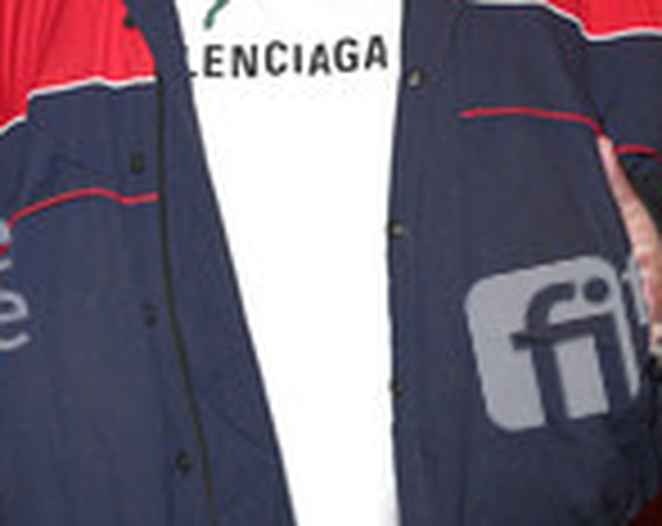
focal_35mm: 115
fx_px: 2249
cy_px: 99
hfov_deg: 16.7
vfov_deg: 13.3
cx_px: 288
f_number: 5.6
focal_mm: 45
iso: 5000
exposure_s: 1/100
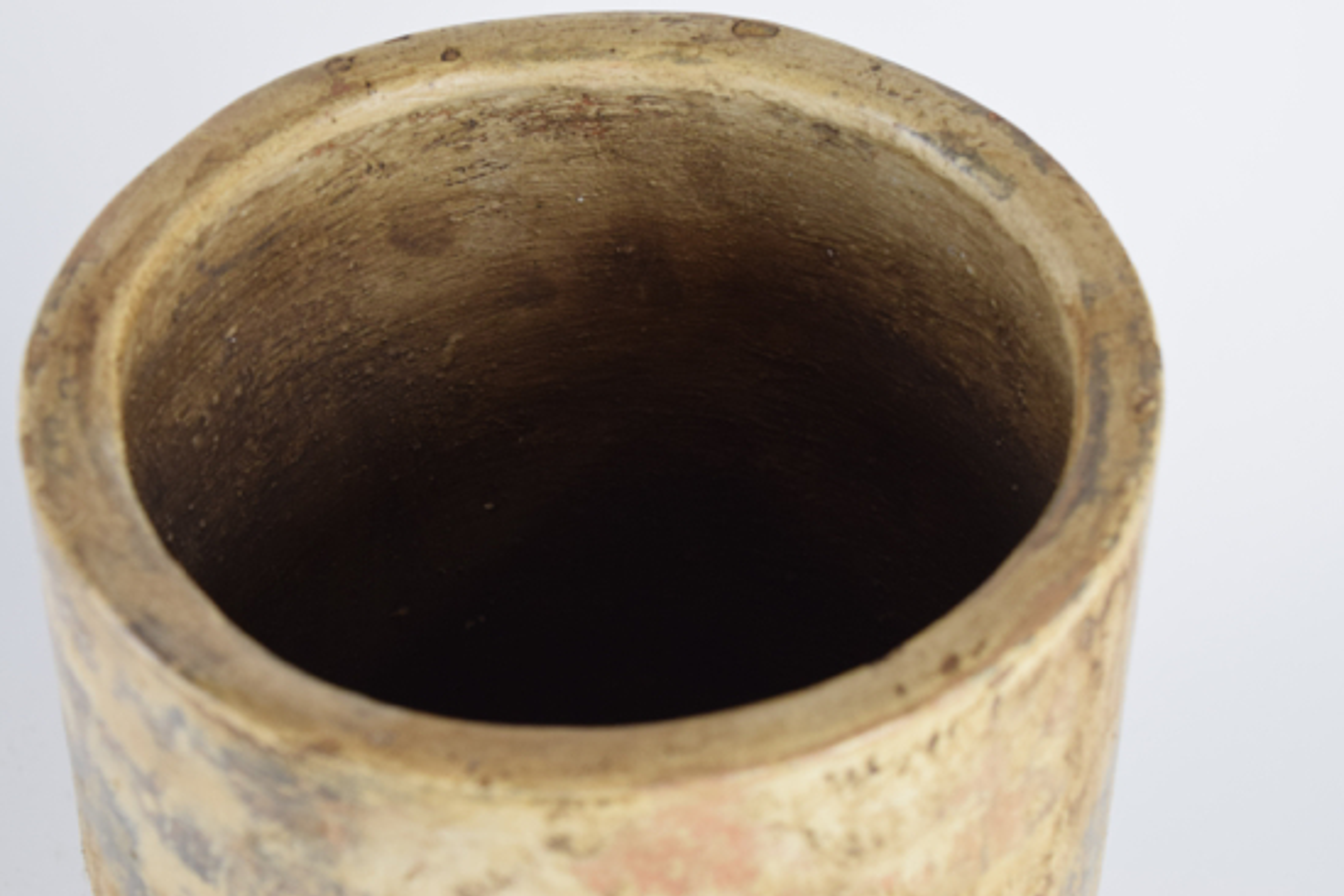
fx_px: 3136
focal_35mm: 84
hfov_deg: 24.2
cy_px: 376
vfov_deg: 16.3
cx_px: 619
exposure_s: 1/125
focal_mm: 48
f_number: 7.1
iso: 400
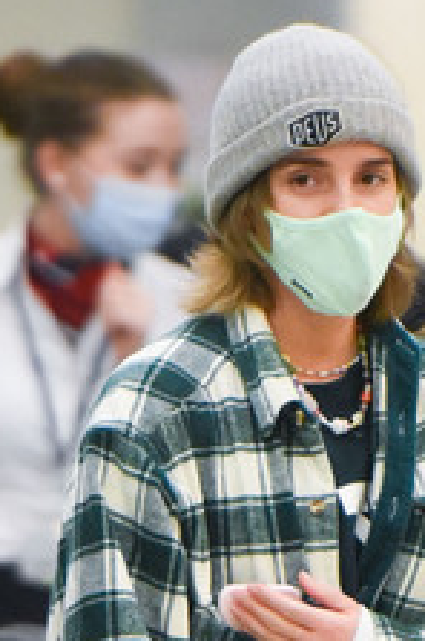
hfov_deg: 1.9
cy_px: 974
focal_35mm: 719
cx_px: 277
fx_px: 12771
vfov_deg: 2.9
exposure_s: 1/400
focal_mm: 200
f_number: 2.8
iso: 4000
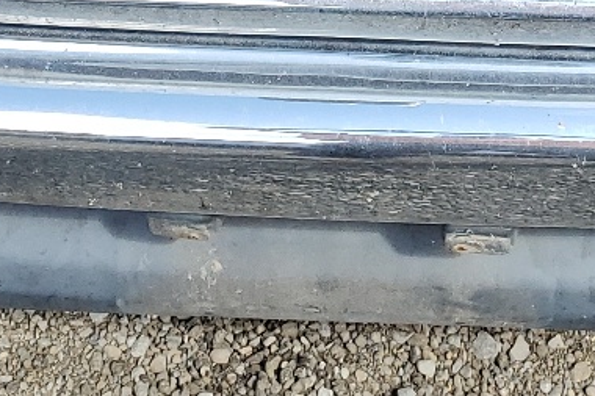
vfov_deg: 10.8
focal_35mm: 114
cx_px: 352
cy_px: -437
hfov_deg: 17.9
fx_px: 1883
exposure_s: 1/1000
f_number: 1.5
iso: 50
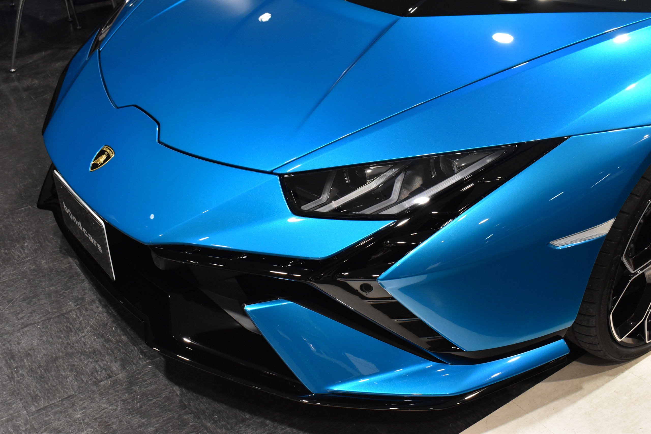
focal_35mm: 42
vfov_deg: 31.9
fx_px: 759
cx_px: 326
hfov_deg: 46.4
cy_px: 217
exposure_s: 1/50
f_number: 8
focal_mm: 28
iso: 2000
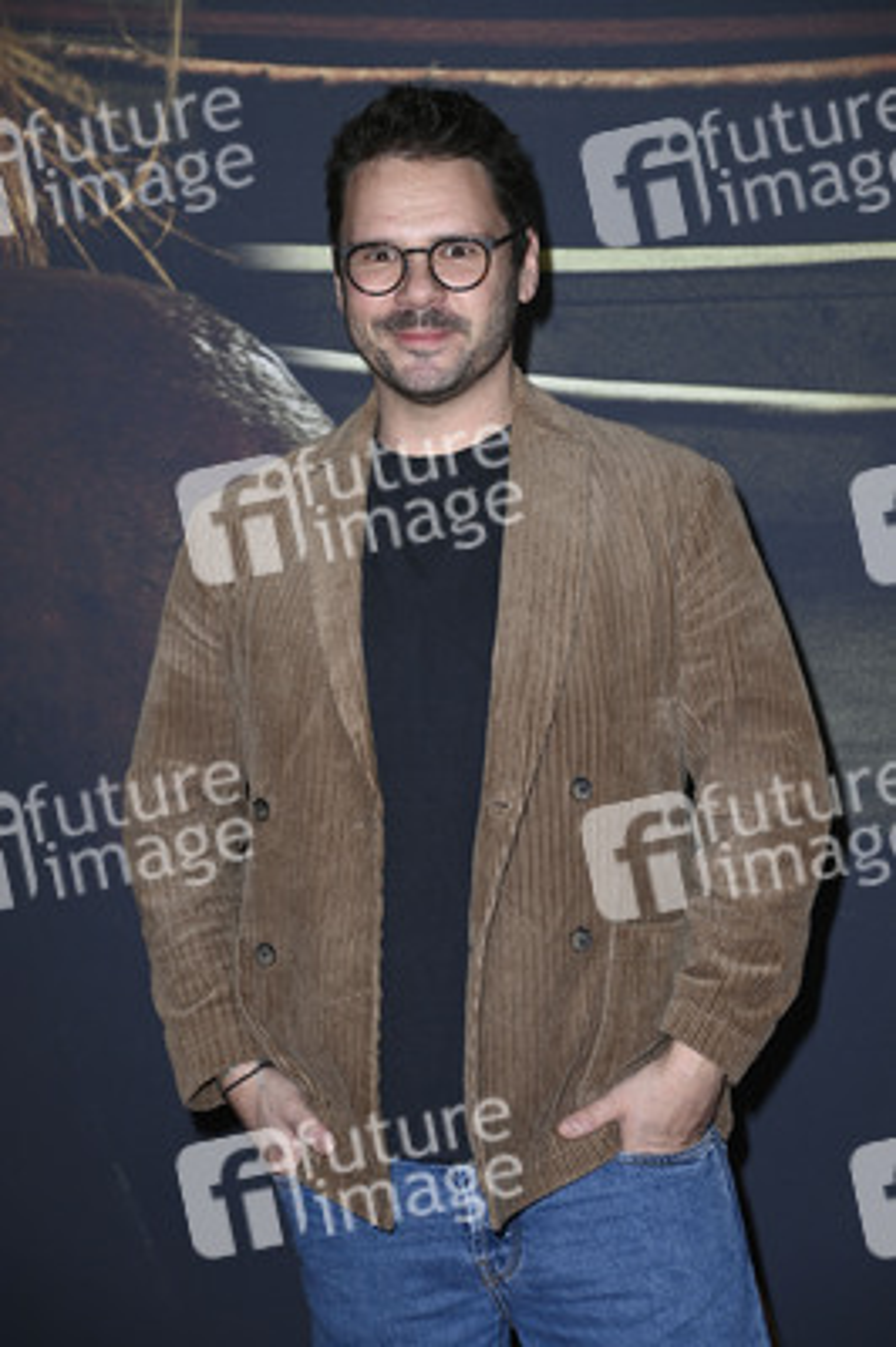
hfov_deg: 13.7
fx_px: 3740
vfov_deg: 20.4
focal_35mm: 100
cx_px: 448
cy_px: 674
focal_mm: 100
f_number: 5.6
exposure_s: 1/200
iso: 400
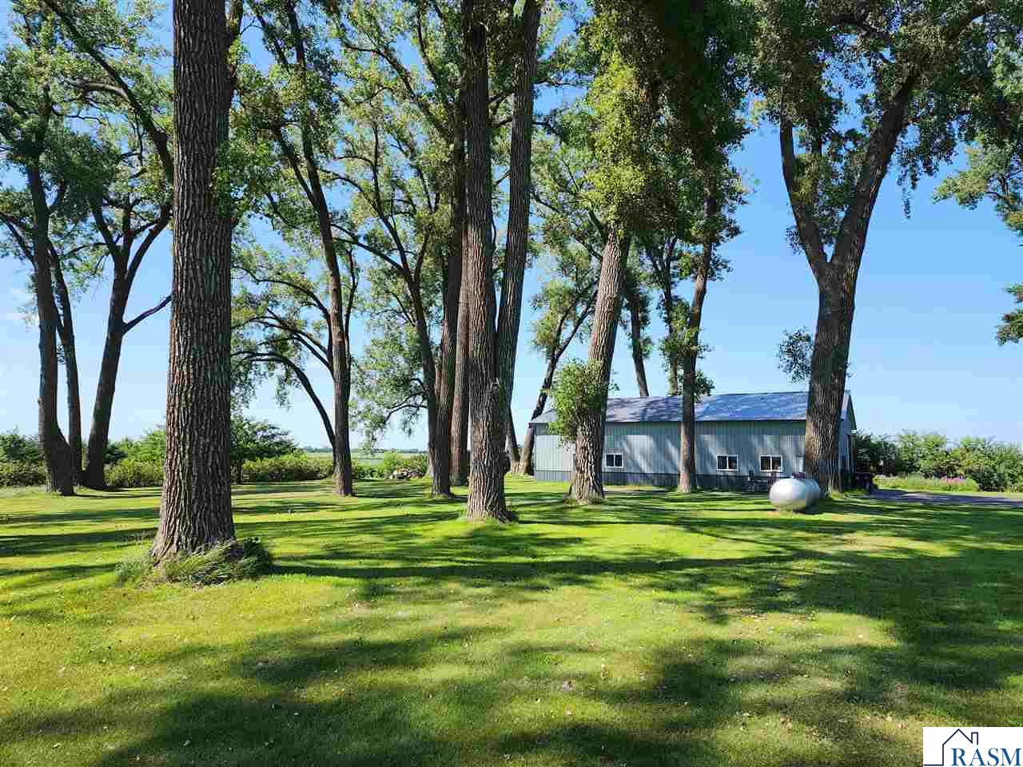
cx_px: 512
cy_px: 384
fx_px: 680
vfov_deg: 58.9
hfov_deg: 73.9
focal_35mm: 23
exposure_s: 1/545
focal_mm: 6.4
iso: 12
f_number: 1.8
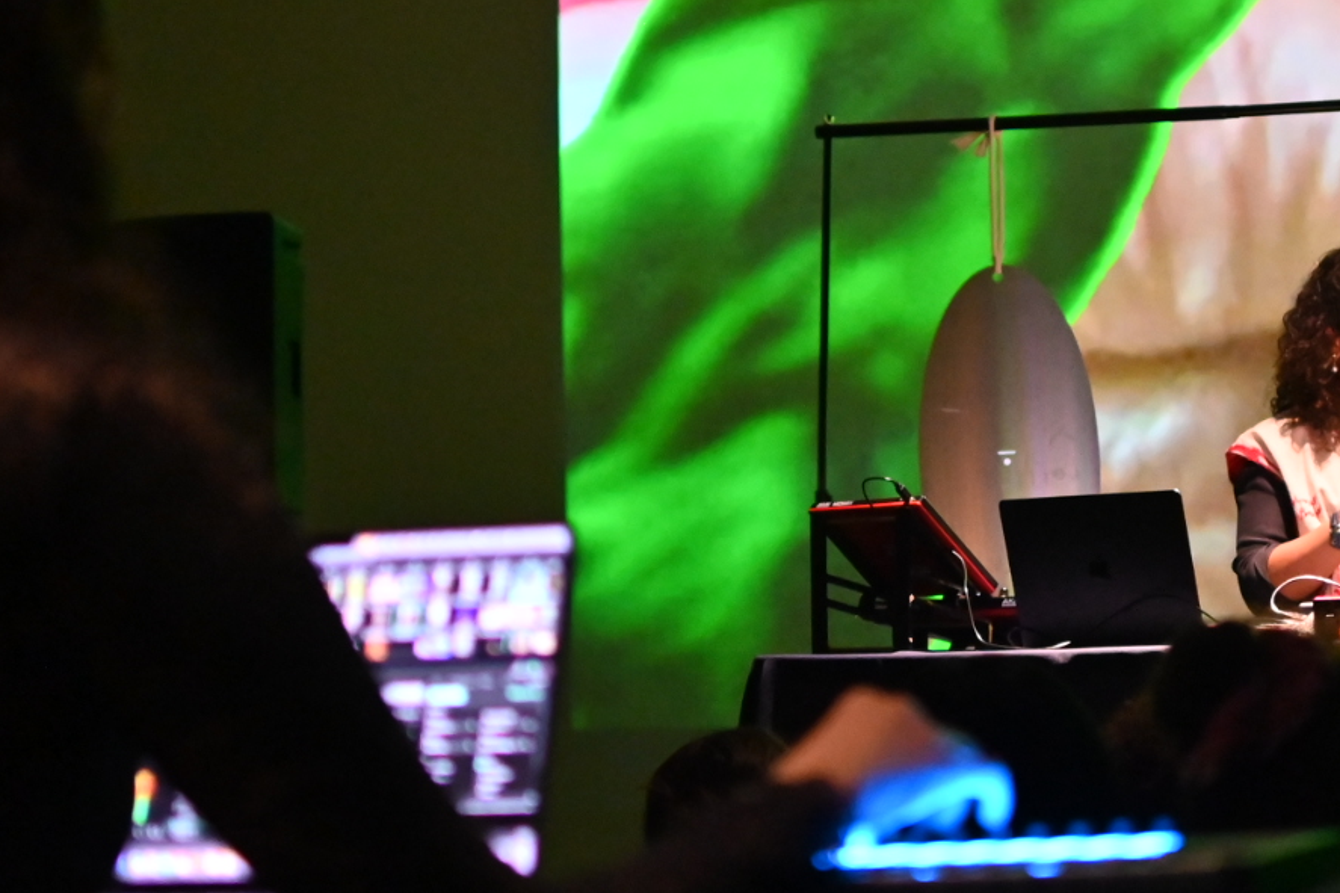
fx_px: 3535
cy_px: 341
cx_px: 940
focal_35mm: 95
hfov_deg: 21.3
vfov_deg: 14.4
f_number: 1.8
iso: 4000
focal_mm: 35
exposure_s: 1/80
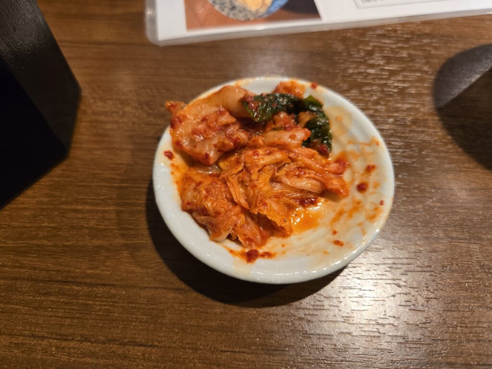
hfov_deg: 73.9
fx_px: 327
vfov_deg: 58.9
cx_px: 246
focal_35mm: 23
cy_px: 184
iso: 320
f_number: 1.8
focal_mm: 5.4
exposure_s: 1/100
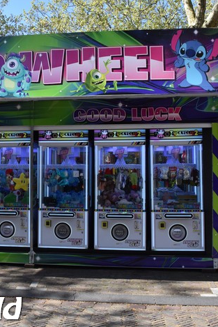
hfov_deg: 28.7
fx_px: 417
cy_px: 144
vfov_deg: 42.7
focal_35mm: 46
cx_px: 46
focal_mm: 18
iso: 560
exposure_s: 1/500
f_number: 8
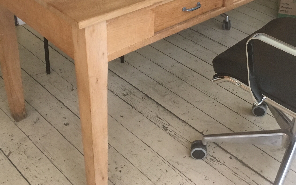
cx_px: 182
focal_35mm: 49
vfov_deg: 25.6
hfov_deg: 40.8
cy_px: 24
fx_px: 395
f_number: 2.2
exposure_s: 1/33
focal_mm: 4.15
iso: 200
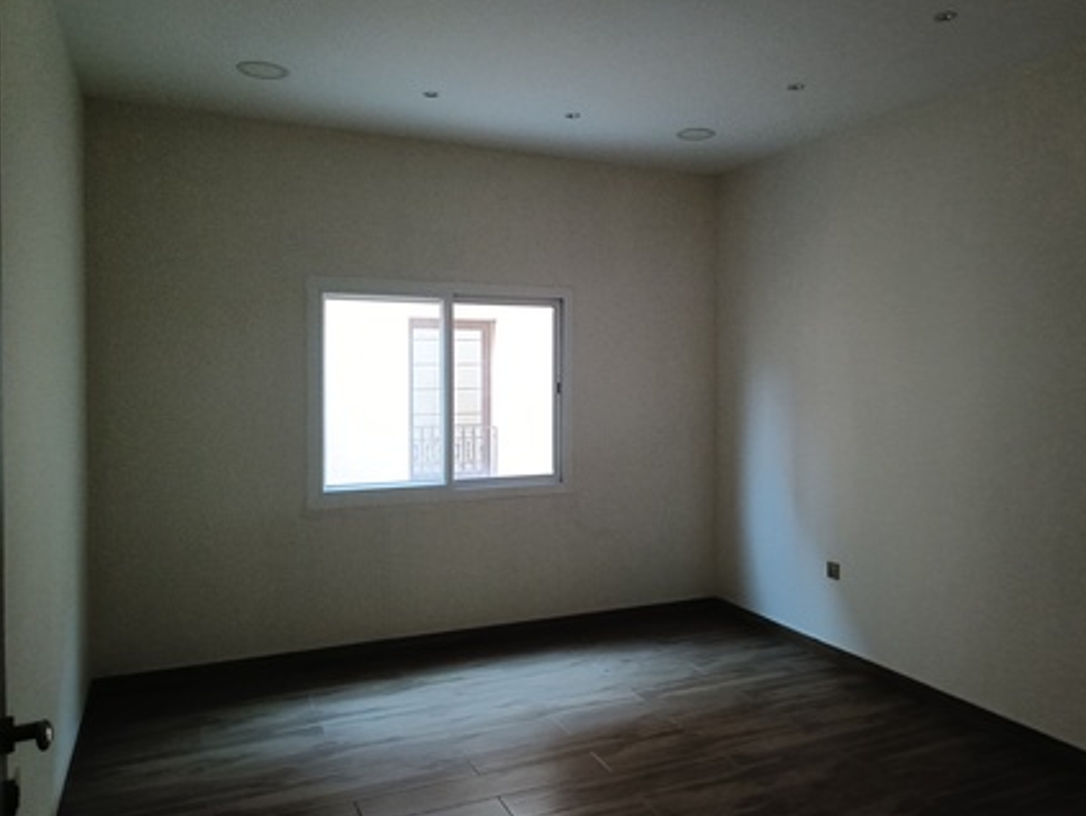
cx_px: 582
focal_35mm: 27
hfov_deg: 65.2
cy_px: 394
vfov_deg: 51.4
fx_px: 848
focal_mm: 4.7
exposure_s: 1/50
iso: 2284
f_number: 1.7
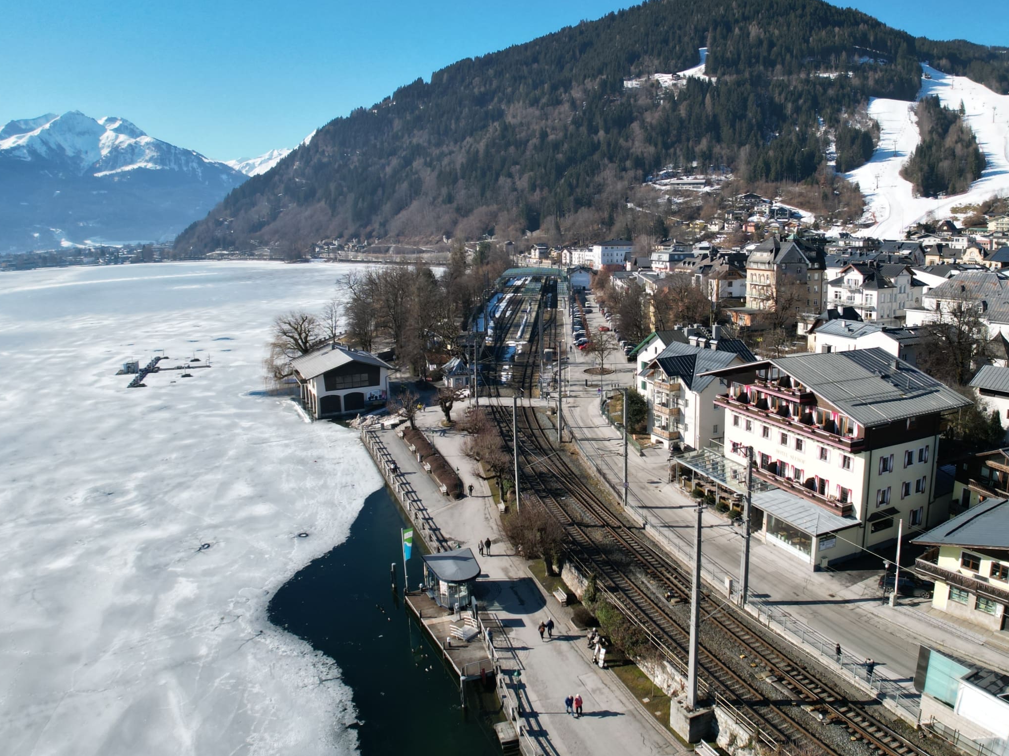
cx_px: 593
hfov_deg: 59.6
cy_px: 338
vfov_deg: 46.7
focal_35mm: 30
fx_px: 874
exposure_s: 1/3200
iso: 150
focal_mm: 6.72
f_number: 1.7
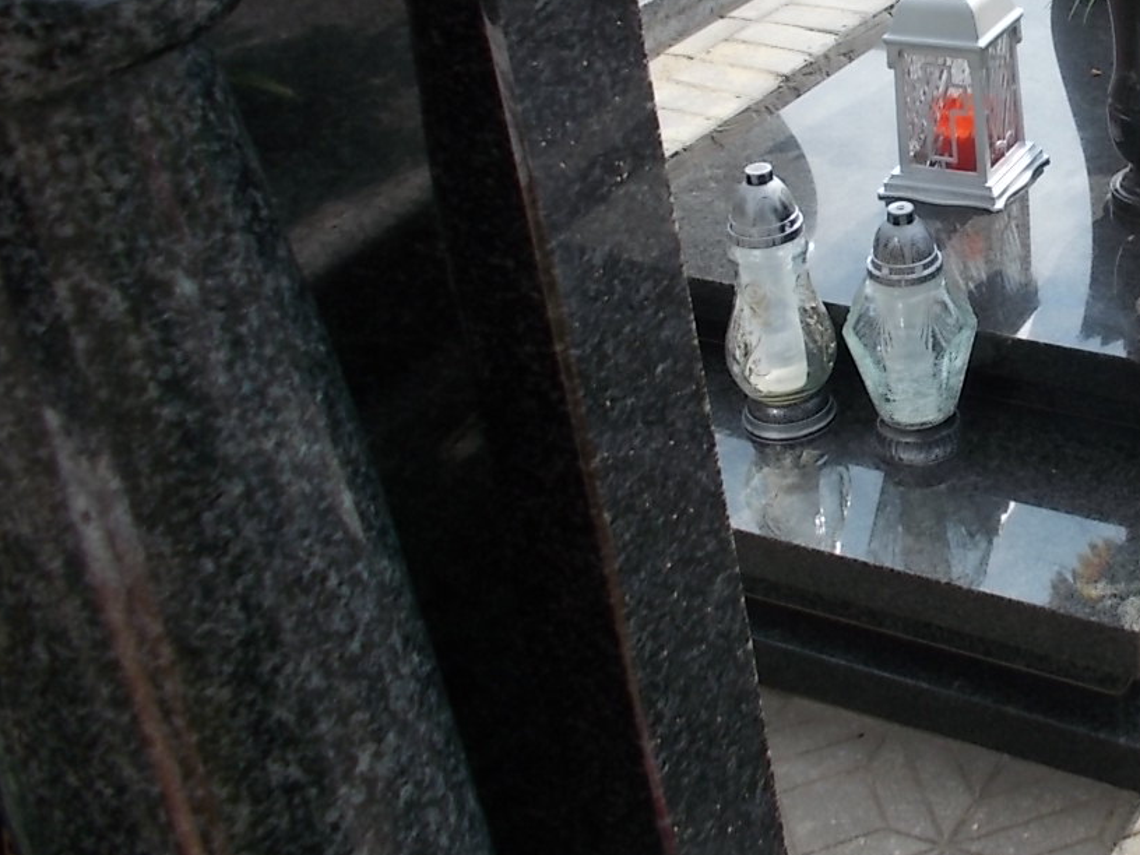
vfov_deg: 27.5
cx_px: 1049
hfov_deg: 35.1
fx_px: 1680
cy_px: 82
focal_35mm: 51
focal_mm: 4.6
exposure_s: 1/125
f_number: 8
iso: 80
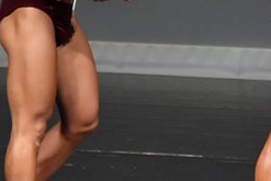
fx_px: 8857
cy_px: 43
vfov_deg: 1.2
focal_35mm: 1176
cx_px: 283
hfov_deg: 1.8
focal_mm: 250
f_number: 5.6
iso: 4000
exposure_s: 1/400
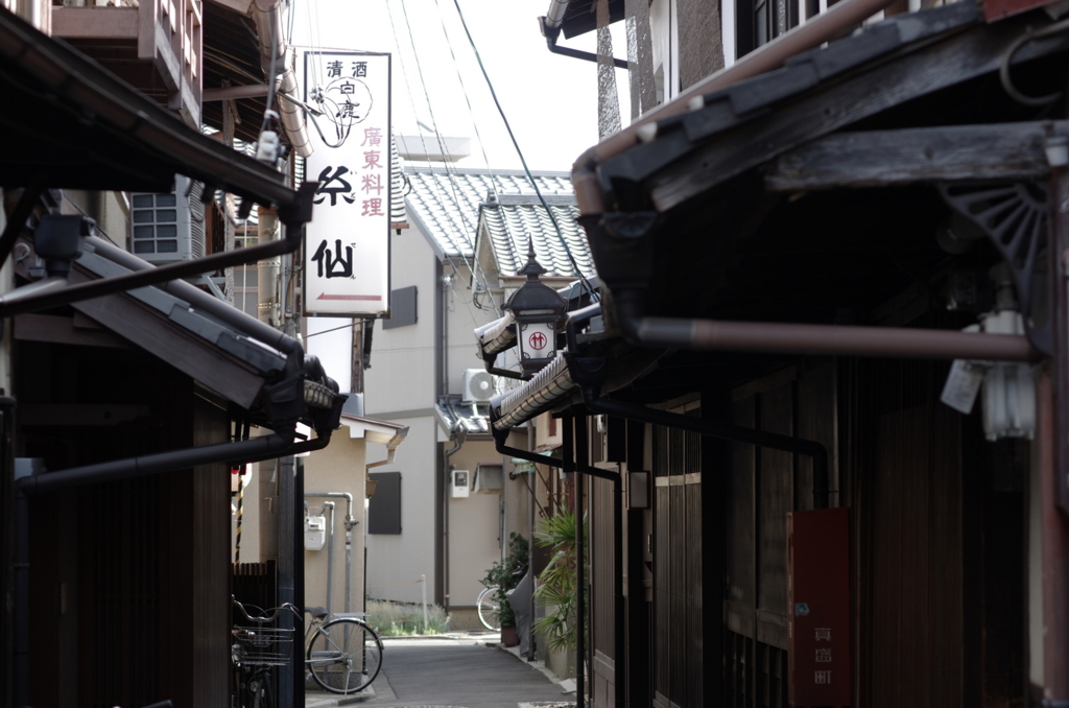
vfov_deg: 13.0
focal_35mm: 105
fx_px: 3111
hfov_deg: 19.5
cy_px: 354
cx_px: 534
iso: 100
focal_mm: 70
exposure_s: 1/125
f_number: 4
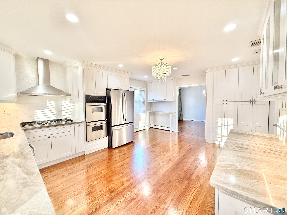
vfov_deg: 85.7
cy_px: 108
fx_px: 116
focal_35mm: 14
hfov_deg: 102.1
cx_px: 144
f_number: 2.2
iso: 320
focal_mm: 2.22
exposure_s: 1/120
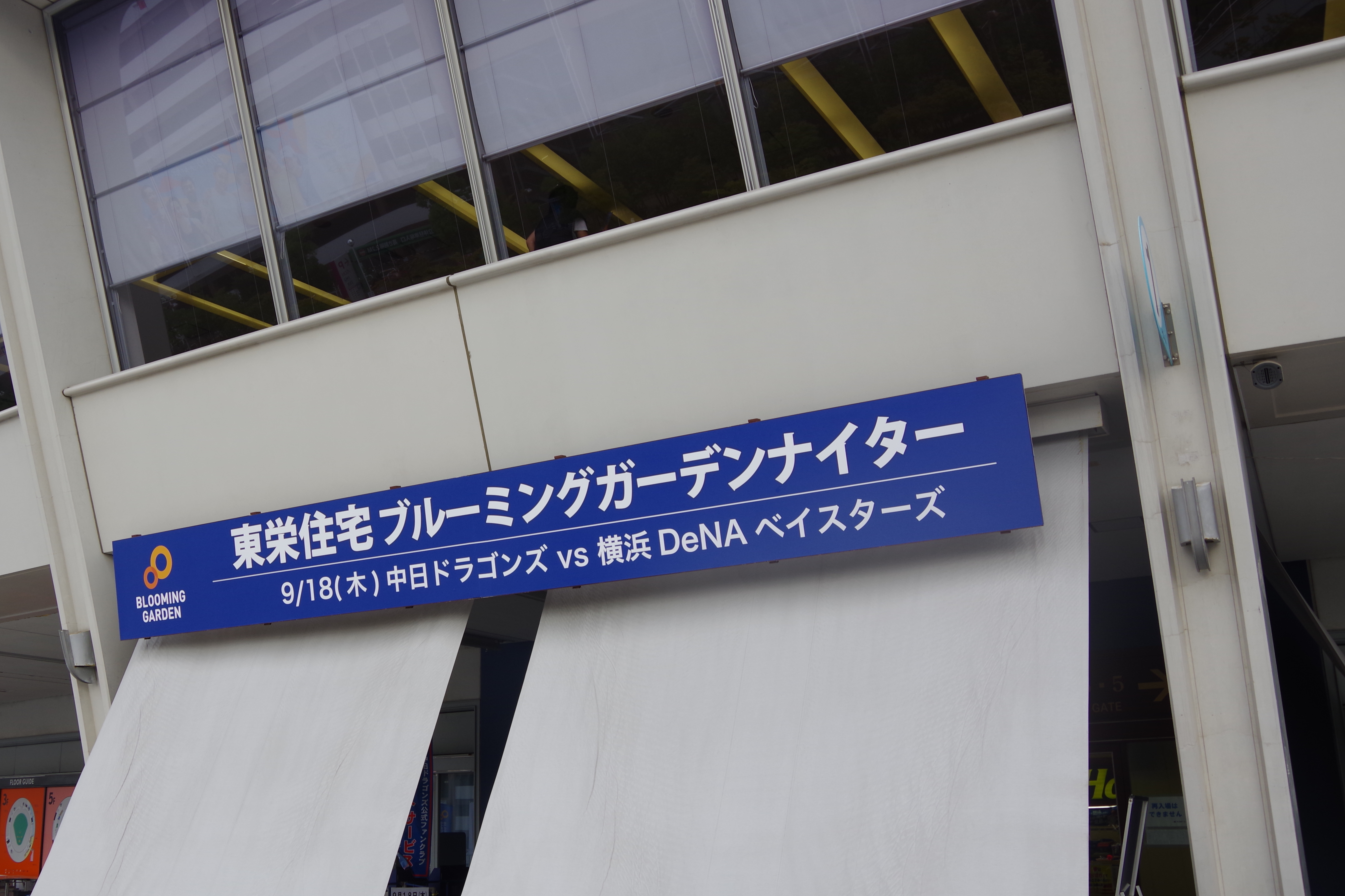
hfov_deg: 55.1
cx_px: 501
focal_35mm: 34
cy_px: 474
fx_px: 1270
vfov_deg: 38.9
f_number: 8
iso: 100
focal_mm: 18
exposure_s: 1/100
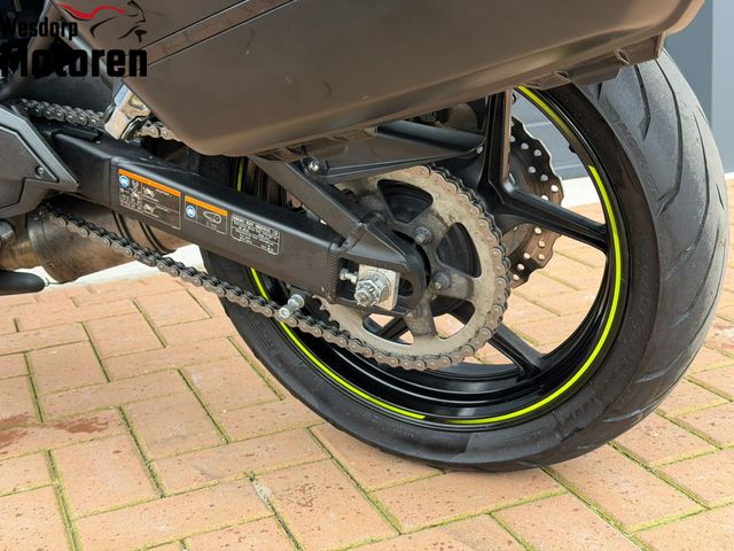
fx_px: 1018
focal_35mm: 48
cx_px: 367
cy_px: 276
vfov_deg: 30.3
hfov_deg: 39.7
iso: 80
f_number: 1.78
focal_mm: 6.76
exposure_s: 1/149
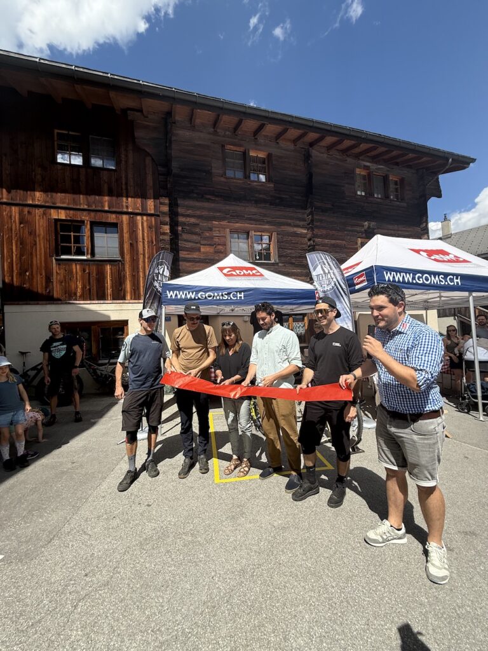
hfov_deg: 85.7
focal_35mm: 14
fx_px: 263
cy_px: 326
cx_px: 244
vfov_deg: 102.1
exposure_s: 1/2092
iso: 64
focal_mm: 2.22
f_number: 2.2
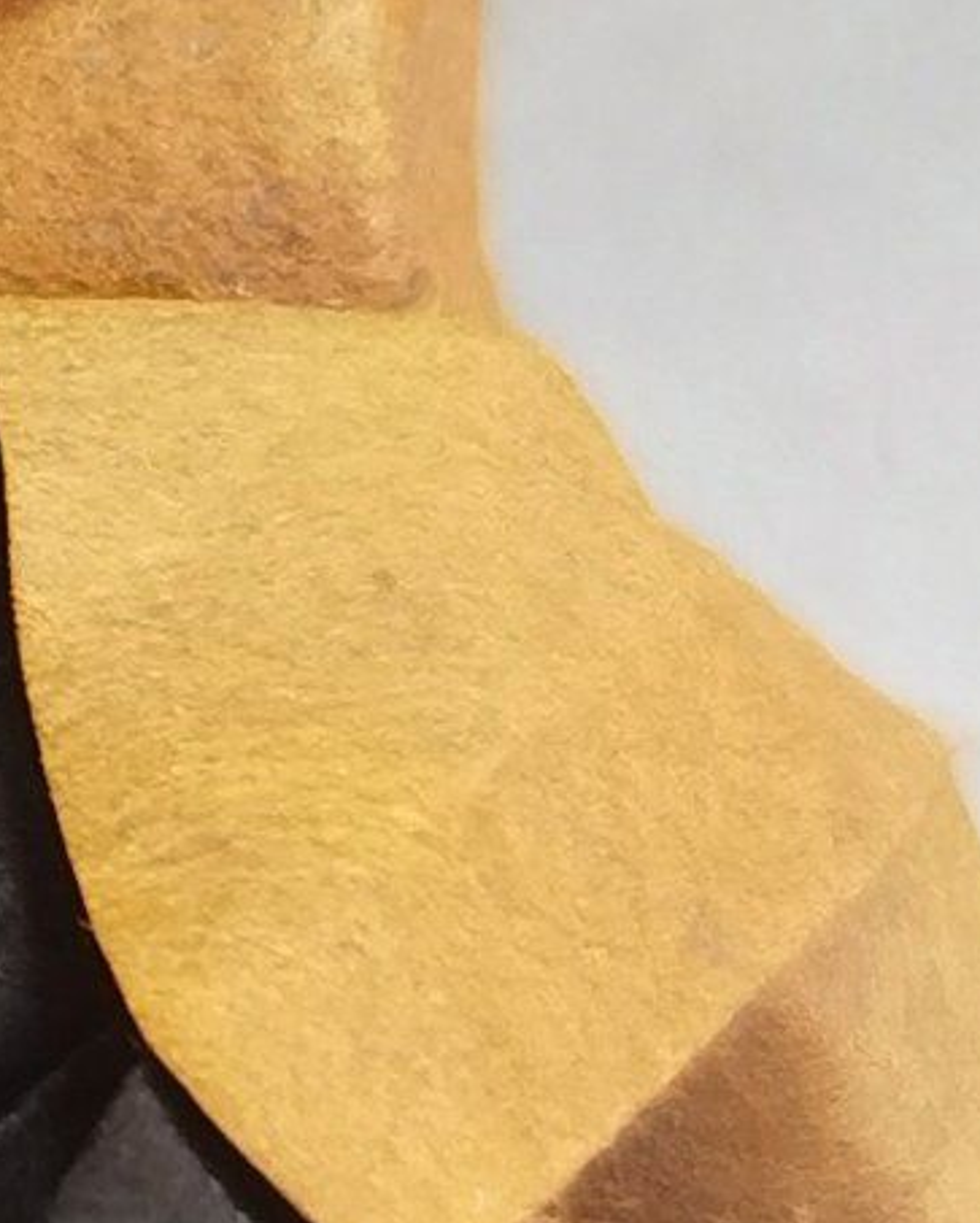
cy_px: 182
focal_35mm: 200
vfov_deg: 9.6
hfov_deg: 7.4
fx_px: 7244
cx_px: -967
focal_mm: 6.71
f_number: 1.9
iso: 320
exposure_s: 1/40
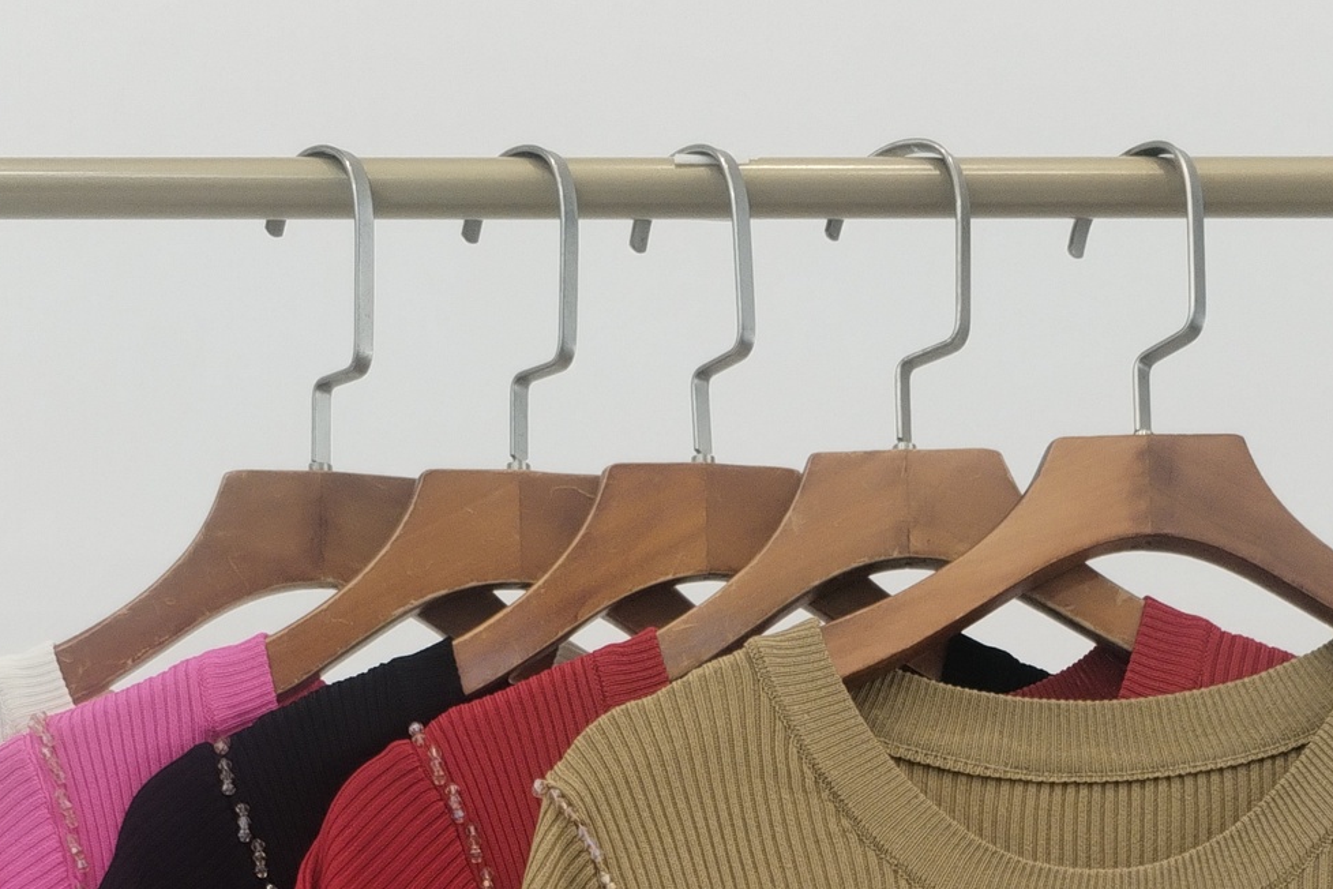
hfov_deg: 27.3
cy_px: 1500
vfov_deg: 16.1
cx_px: 748
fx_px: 2740
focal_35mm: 74
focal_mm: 4.75
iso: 340
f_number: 1.8
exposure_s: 1/60
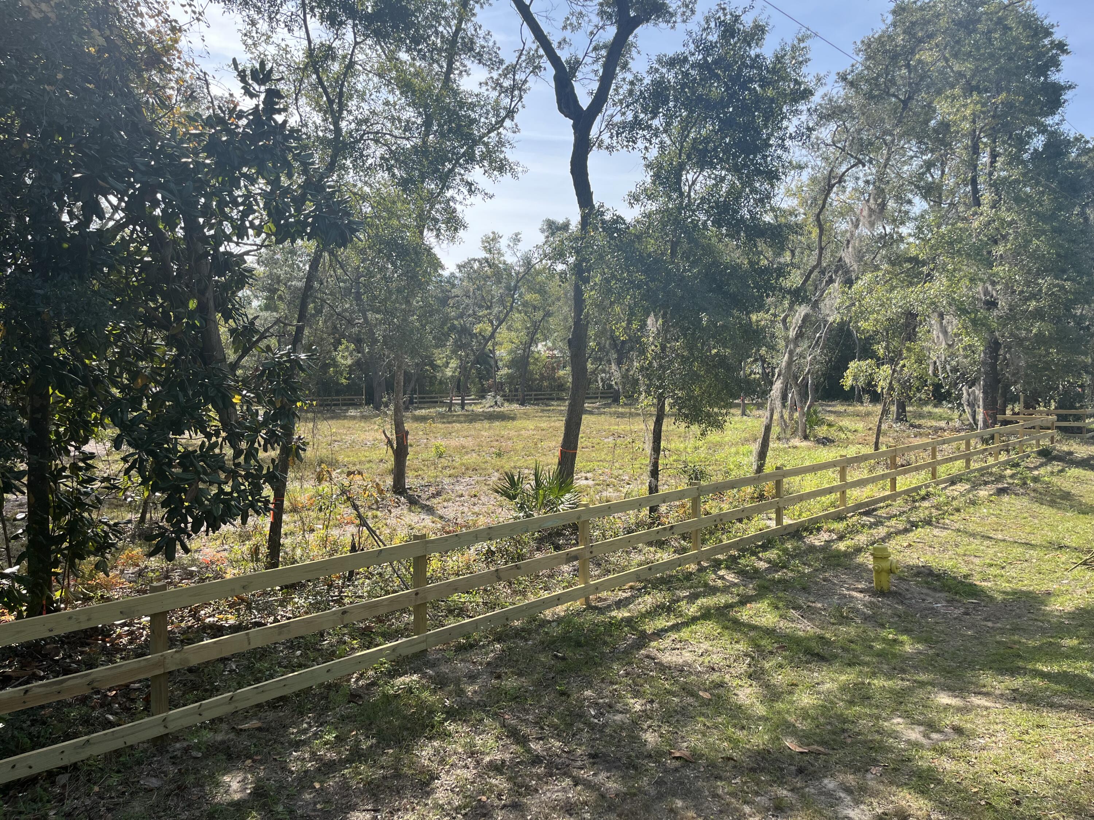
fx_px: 822
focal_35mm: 26
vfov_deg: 53.1
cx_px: 547
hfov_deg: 67.3
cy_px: 410
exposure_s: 1/1558
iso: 50
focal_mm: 5.1
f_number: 1.6
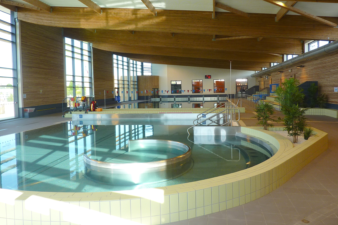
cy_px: 98
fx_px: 254
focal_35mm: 27
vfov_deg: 47.8
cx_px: 174
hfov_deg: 67.4
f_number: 3.3
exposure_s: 1/100
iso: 100
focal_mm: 4.1
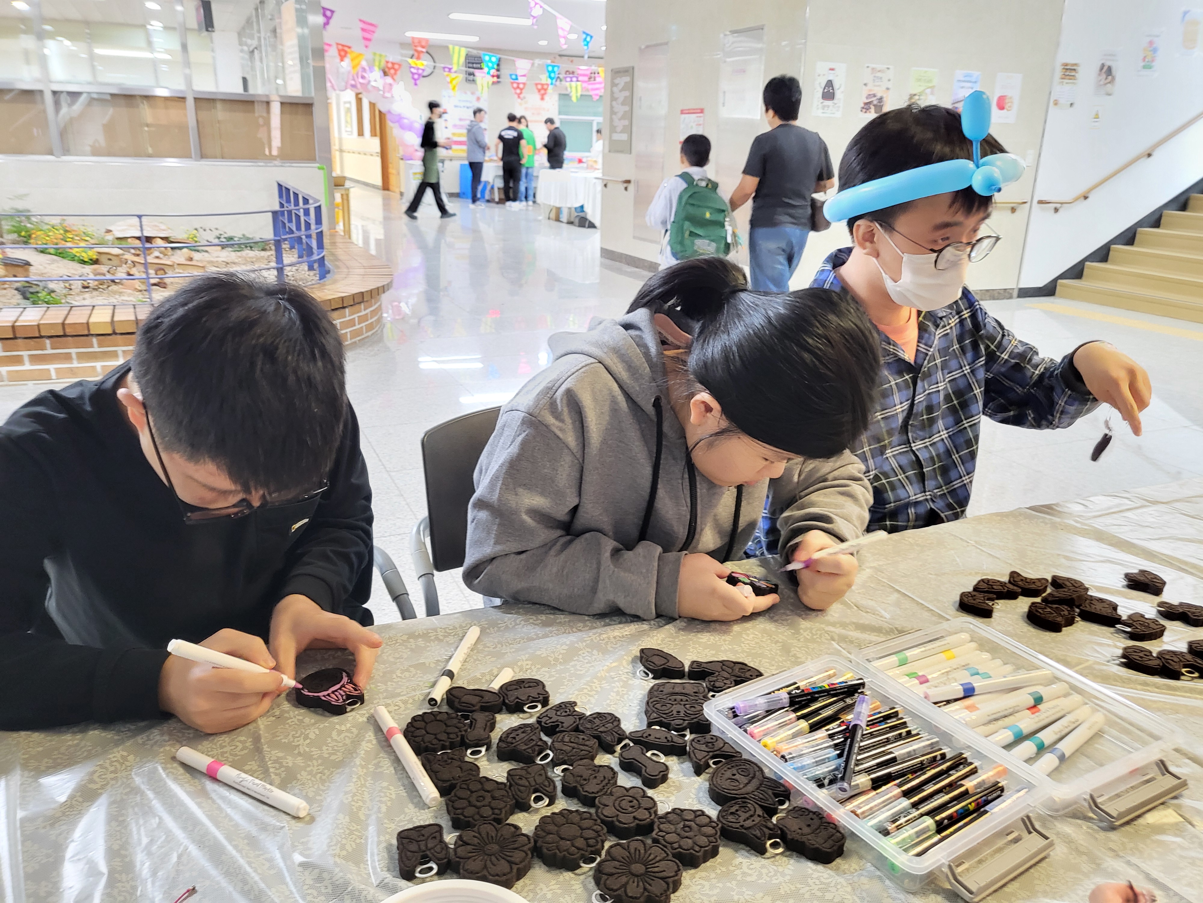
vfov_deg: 53.1
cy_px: 452
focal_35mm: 26
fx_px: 904
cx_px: 602
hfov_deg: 67.3
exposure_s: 1/30
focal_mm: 4.25
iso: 640
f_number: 1.8
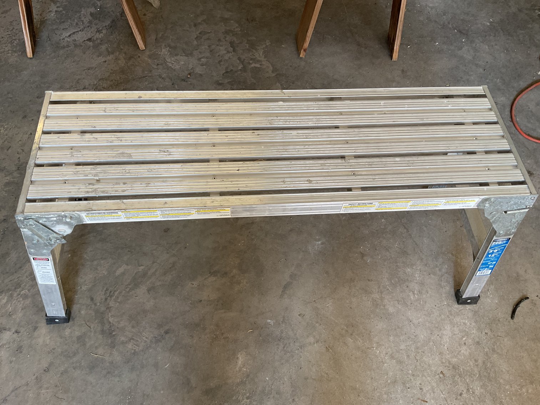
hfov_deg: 61.7
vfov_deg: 48.2
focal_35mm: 29
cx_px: 270
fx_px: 452
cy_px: 202
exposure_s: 1/60
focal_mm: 3
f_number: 1.8
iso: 50
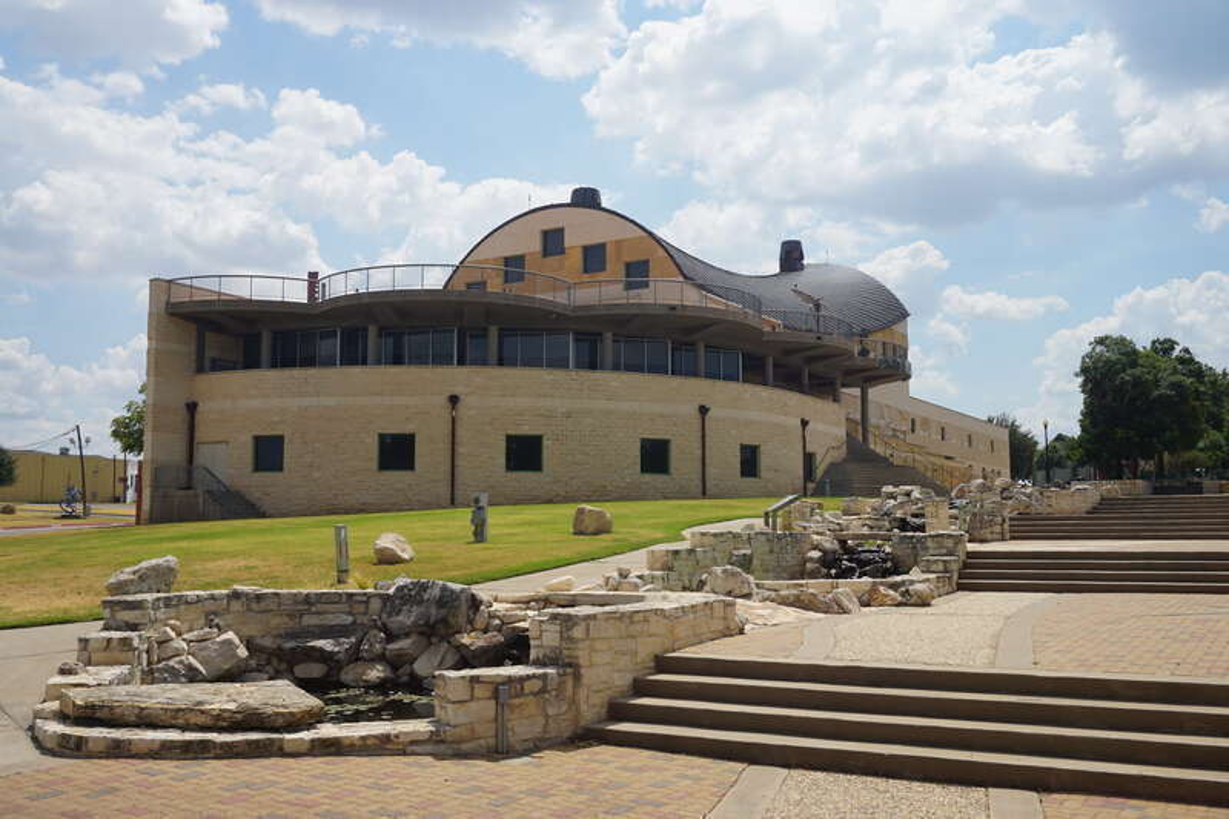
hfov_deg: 53.1
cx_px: 614
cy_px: 410
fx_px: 1229
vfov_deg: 36.9
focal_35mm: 36
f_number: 11
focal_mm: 24
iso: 100
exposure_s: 1/250
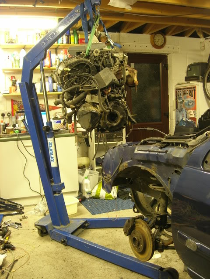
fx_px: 307
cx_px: 105
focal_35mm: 38
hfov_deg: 37.7
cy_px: 140
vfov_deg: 49.0
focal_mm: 7.8
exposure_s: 1/3.9
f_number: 2.8
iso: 80
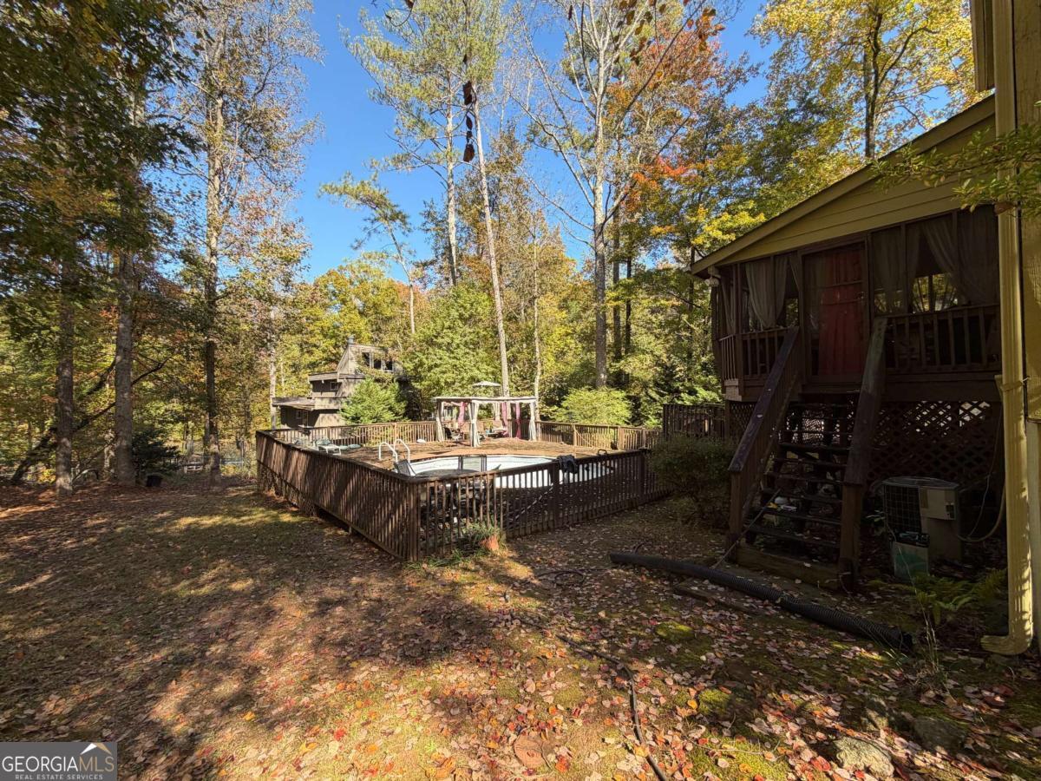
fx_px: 421
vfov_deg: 85.7
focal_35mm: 14
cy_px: 390
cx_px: 520
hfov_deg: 102.1
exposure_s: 1/301
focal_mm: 2.22
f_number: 2.2
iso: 50
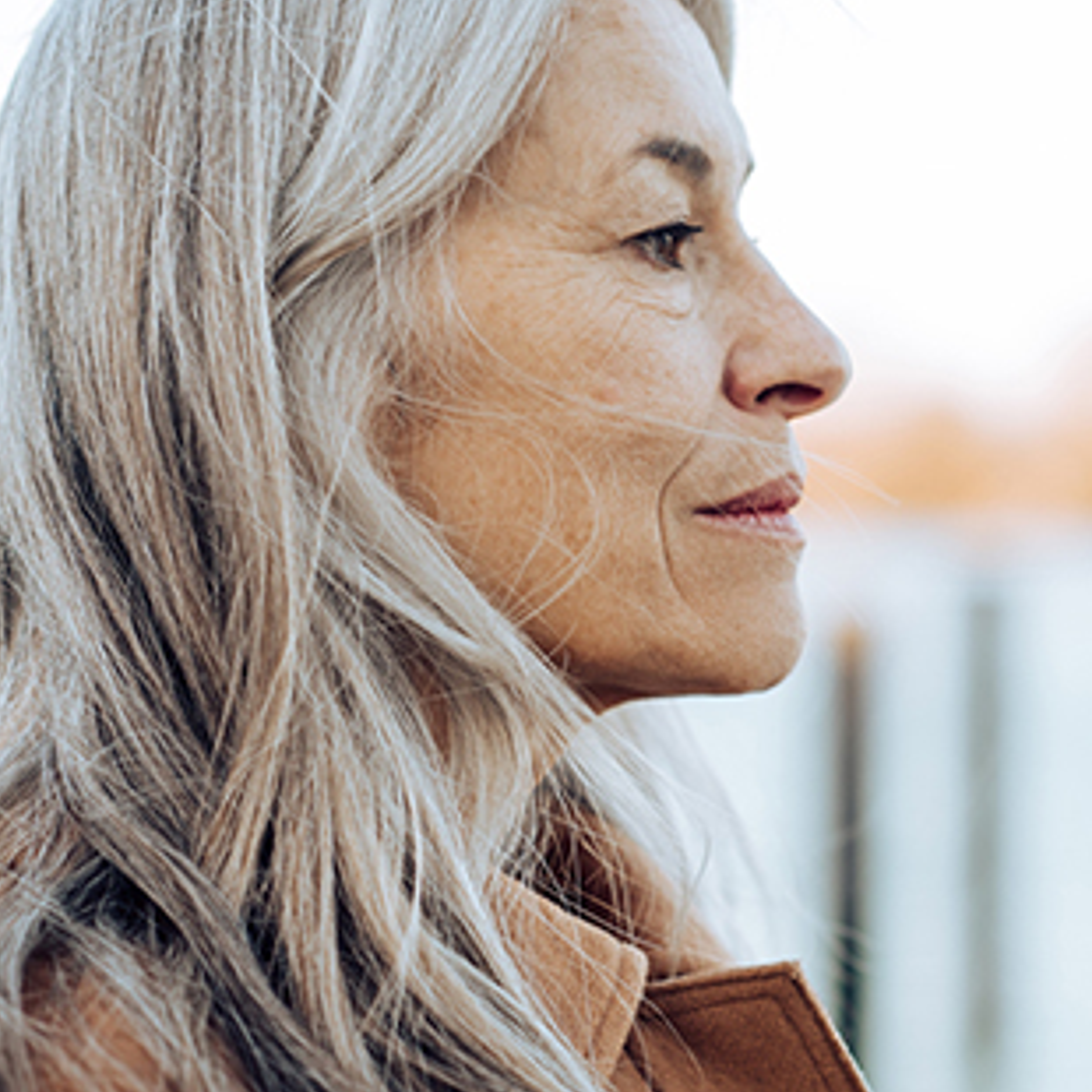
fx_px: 4997
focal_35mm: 140
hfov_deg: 12.4
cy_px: 444
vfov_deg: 12.5
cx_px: 941
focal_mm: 85
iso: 250
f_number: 2.8
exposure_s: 1/250
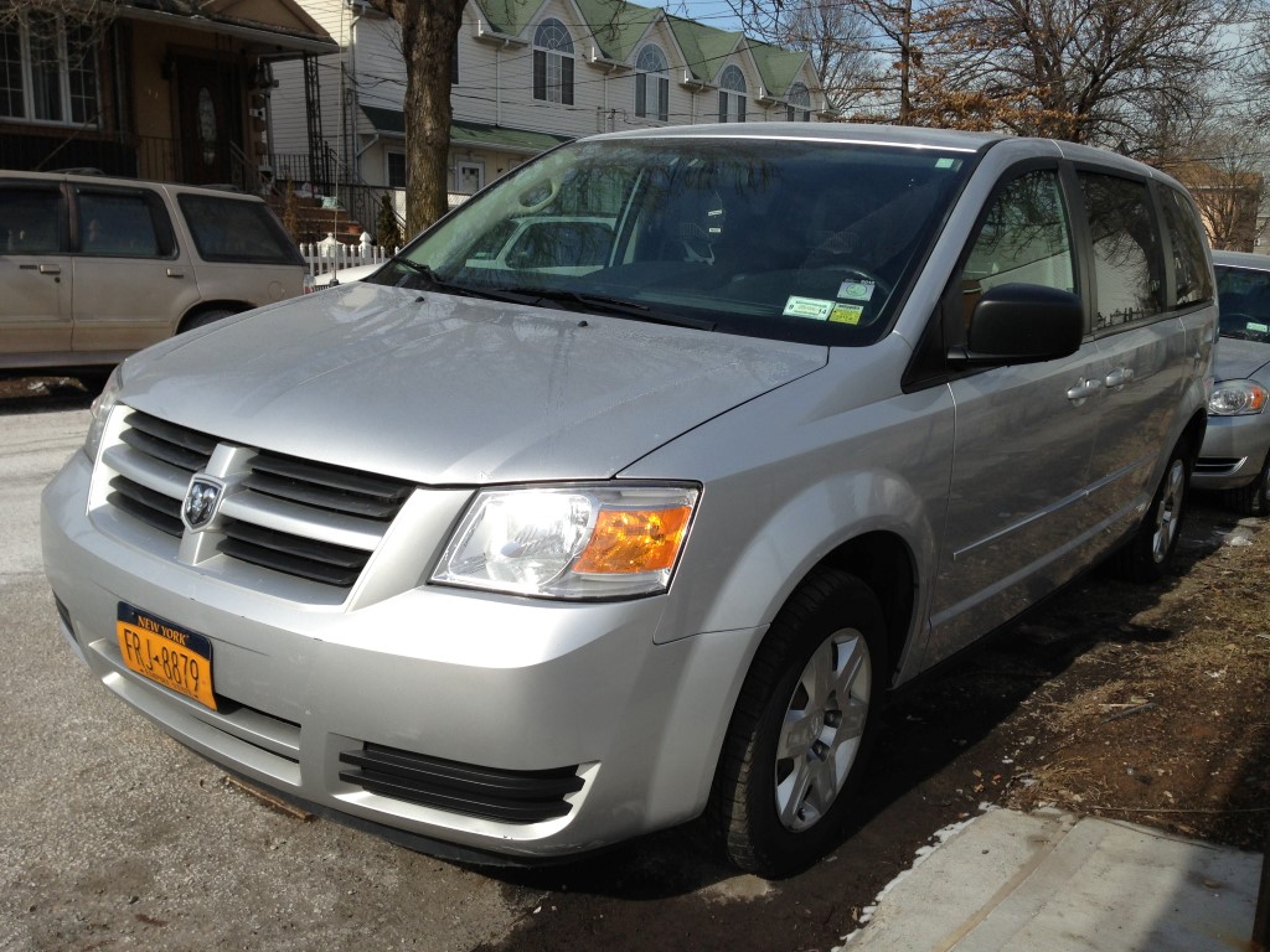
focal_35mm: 33
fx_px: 1211
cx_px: 635
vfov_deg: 42.9
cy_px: 476
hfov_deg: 55.4
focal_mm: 4.13
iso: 50
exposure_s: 1/1427
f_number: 2.4
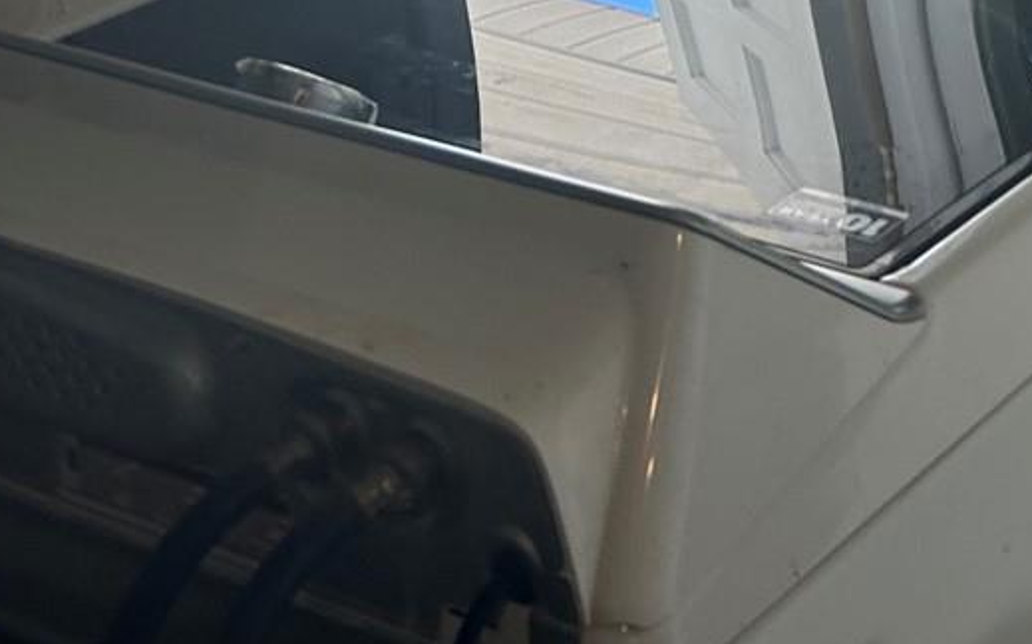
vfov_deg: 13.9
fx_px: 2390
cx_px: 1503
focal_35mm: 85
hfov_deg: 21.0
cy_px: -465
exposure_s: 1/126
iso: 40
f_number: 1.5
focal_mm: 5.7
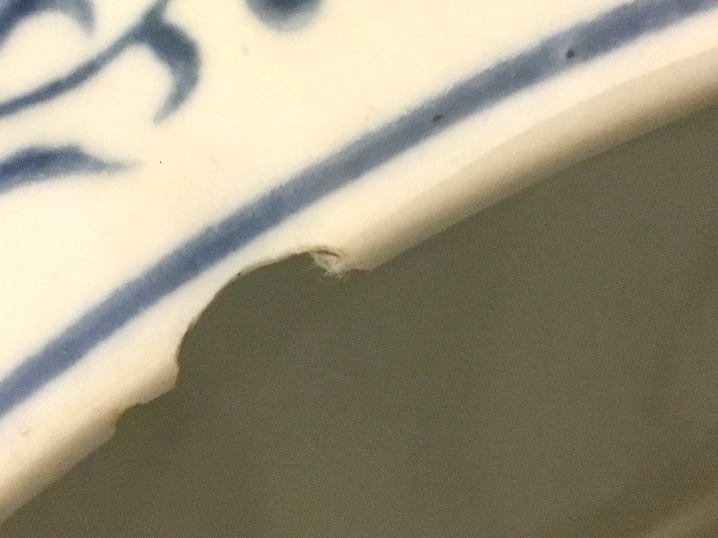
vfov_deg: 23.2
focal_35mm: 63
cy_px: 184
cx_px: 334
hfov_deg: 30.7
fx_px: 1307
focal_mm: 4.15
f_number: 2.2
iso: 500
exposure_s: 1/15
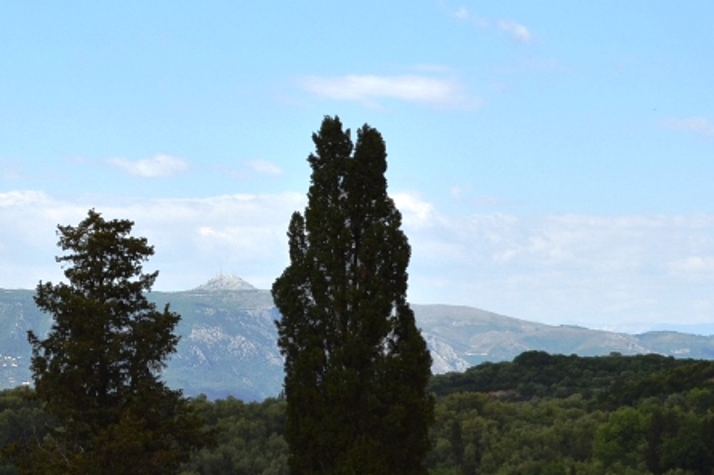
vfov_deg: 11.0
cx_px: -24
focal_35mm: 124
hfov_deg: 16.2
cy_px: 132
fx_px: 2458
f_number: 9
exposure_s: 1/320
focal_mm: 36
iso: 100
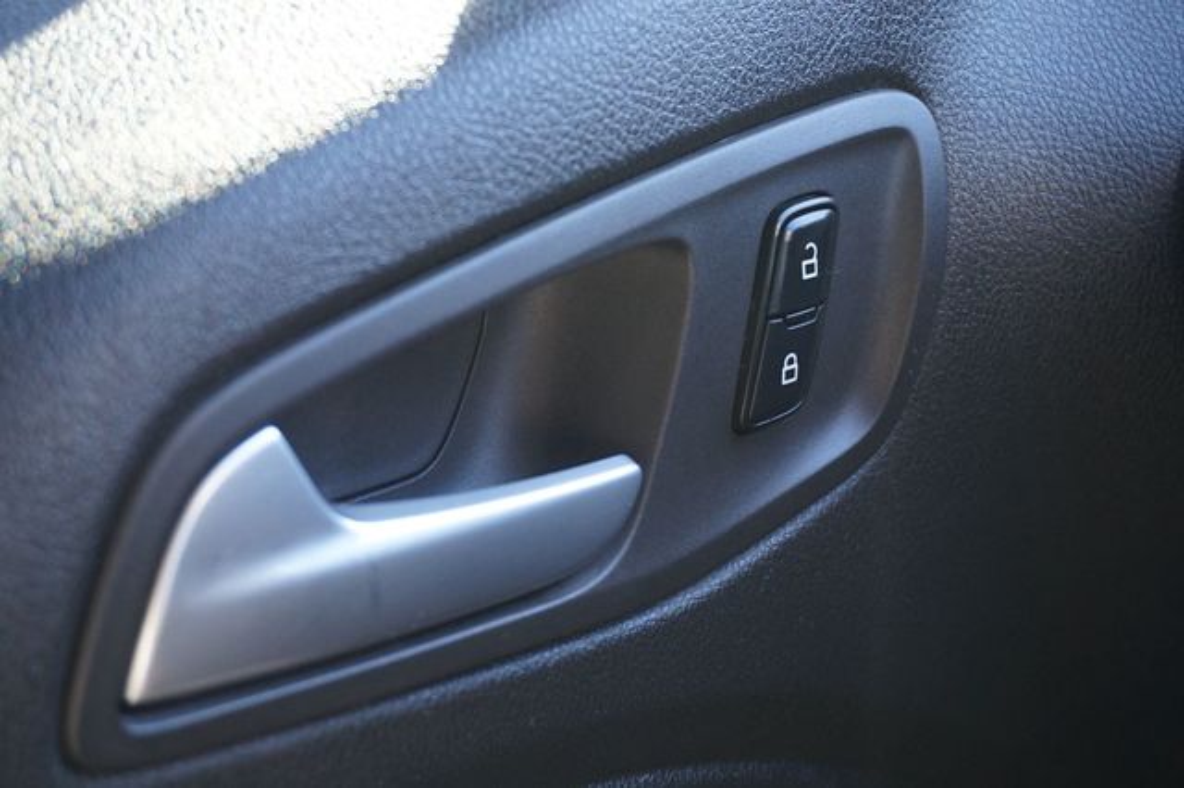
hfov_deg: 40.0
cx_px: 592
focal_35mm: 50
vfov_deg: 27.2
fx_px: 1627
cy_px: 394
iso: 640
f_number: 5
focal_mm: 33
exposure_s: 1/60
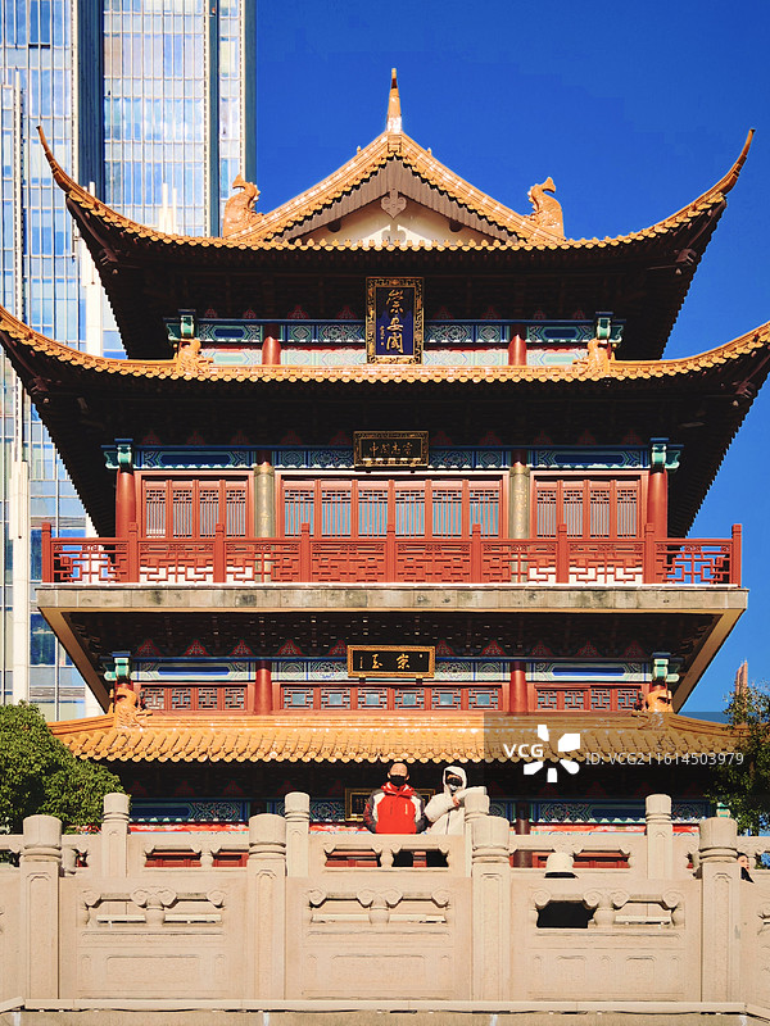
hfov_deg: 30.9
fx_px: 1394
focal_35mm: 47
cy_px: 513
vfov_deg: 40.4
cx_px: 385
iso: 50
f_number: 1.8
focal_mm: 8.67
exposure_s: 1/1829
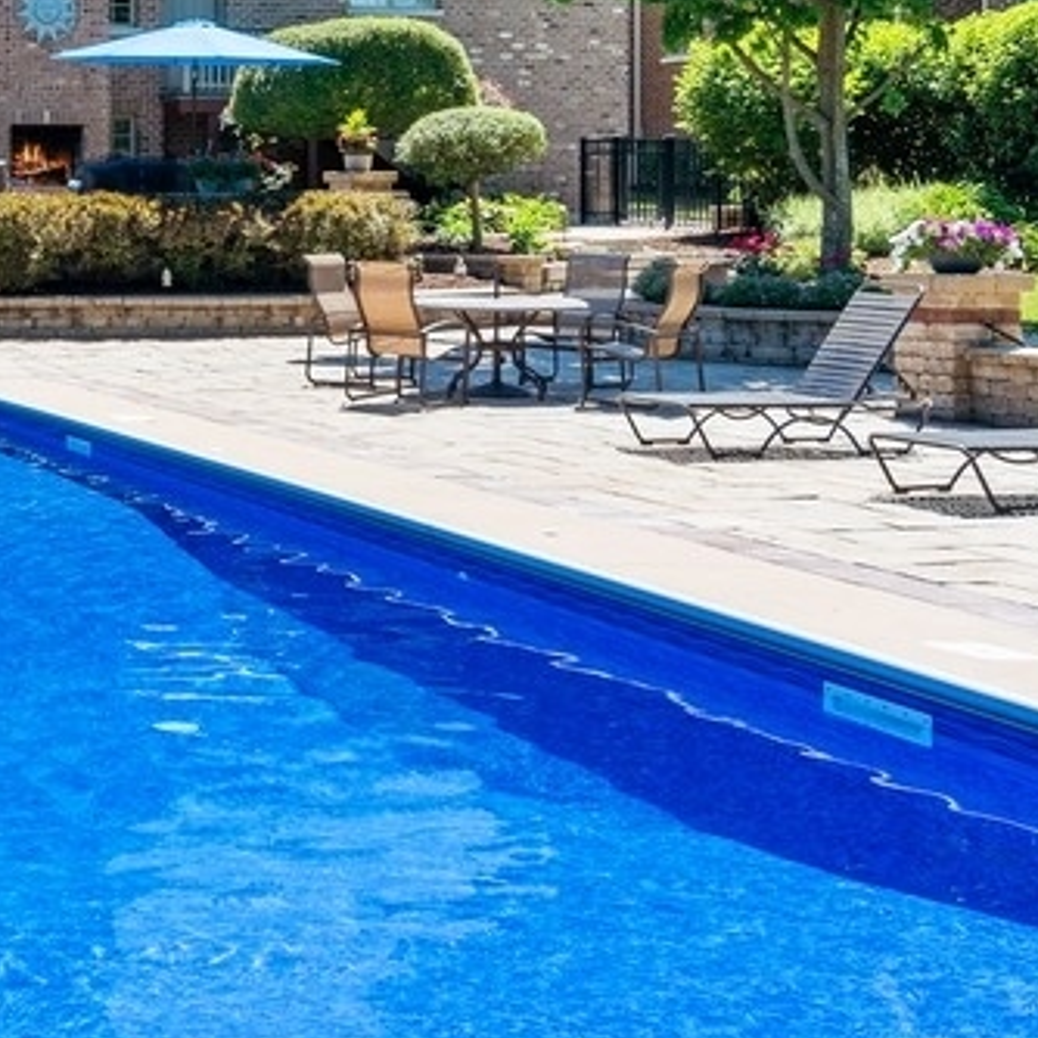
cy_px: 127
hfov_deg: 27.4
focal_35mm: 55
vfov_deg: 29.9
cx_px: -205
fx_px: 1866
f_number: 8
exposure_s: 1/500
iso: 320
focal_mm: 16
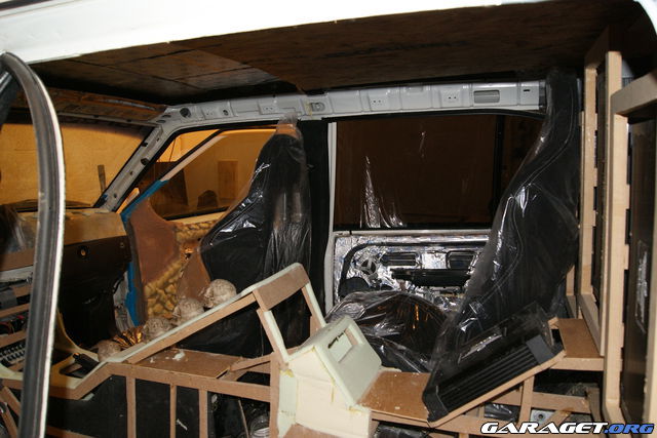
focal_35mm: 27
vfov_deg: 48.0
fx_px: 493
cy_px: 219
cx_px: 328
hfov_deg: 67.4
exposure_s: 1/60
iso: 400
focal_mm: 18
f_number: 5.6
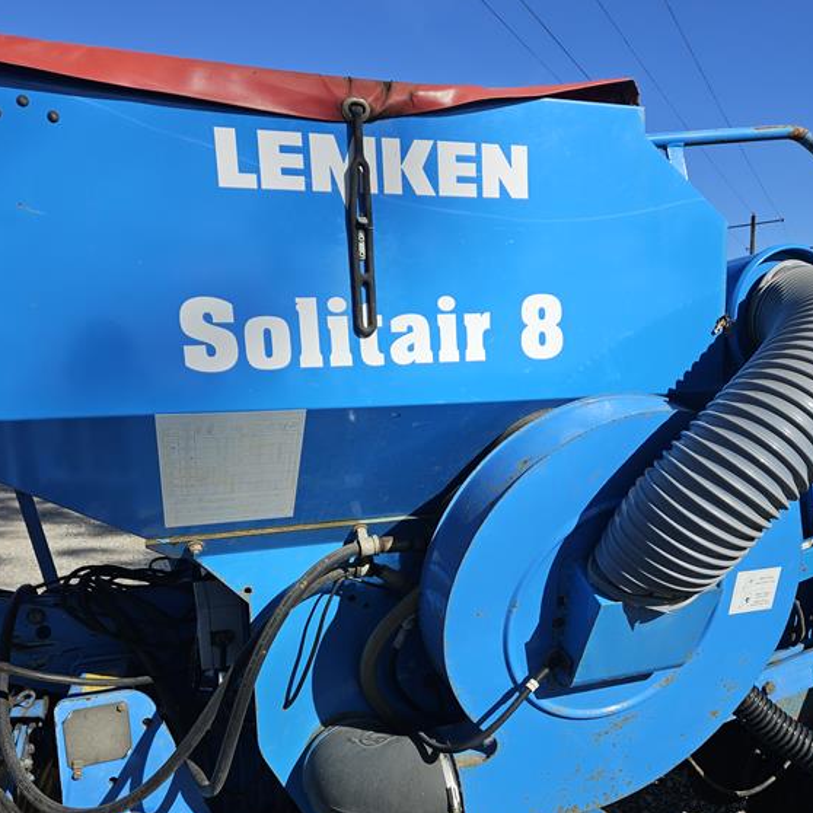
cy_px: 501
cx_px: 412
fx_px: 744
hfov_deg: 57.3
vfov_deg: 56.7
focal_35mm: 28
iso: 25
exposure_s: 1/2000
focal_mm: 5.4
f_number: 1.8
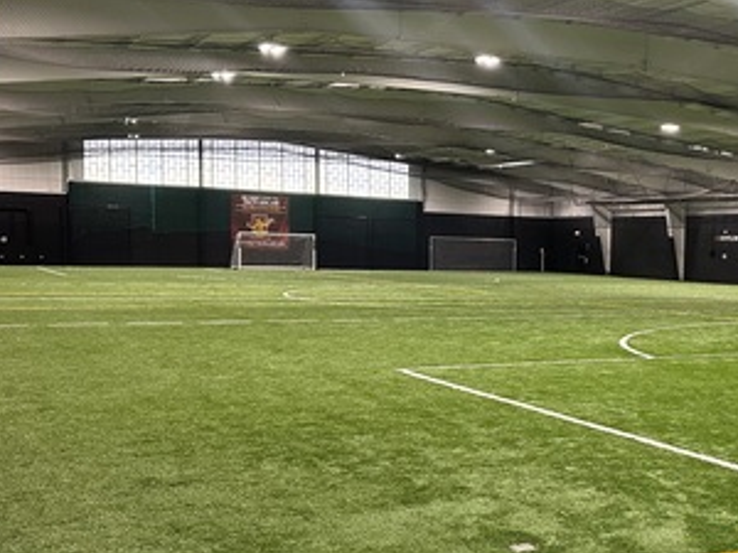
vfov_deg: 30.2
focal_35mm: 48
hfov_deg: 37.6
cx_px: 632
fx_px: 1023
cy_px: 327
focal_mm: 6.86
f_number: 1.78
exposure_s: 1/60
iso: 250
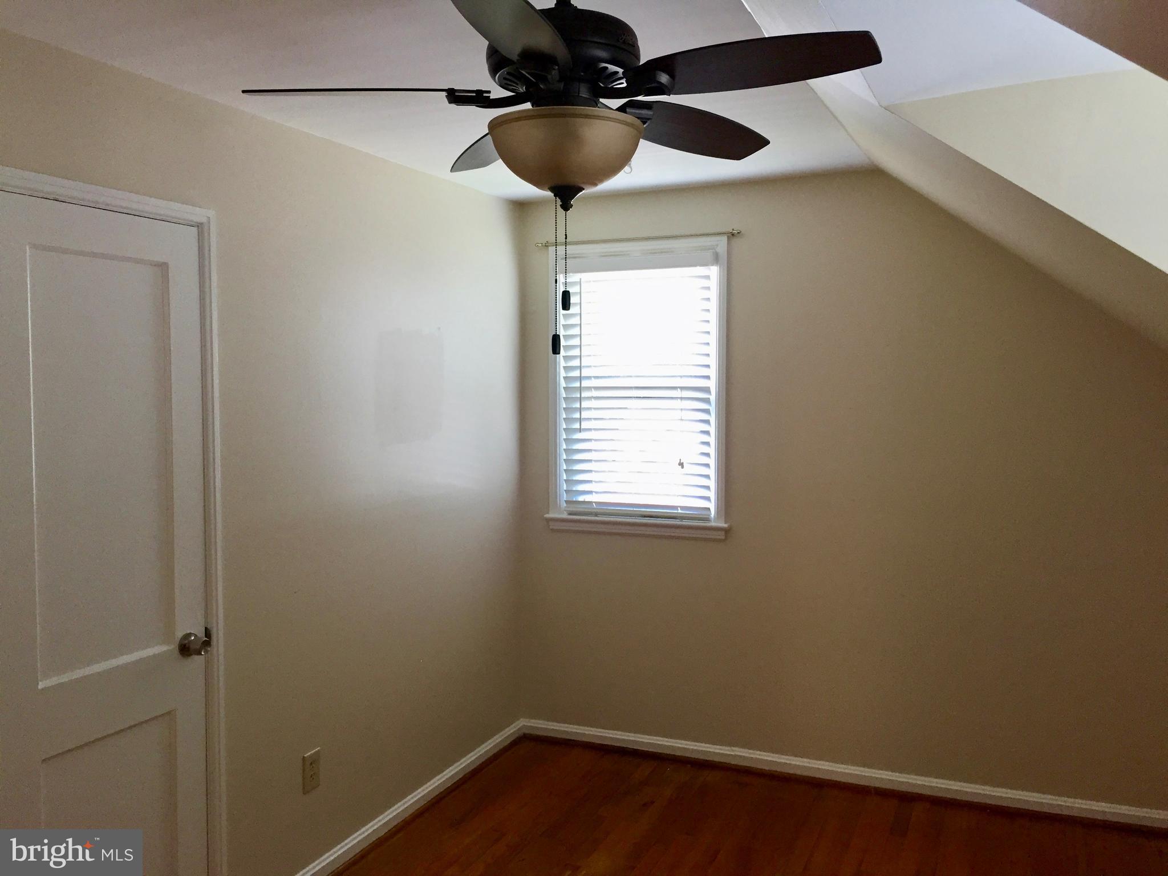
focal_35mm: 29
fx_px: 979
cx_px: 584
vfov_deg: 48.2
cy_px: 438
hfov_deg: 61.7
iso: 50
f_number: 2.2
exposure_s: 1/30
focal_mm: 4.15
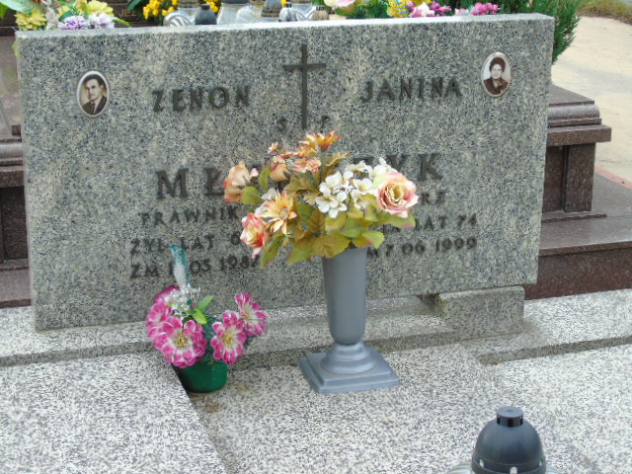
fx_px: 1296
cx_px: 316
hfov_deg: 27.4
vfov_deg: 20.7
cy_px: 237
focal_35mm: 71
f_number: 4.7
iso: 80
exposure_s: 1/60
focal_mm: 13
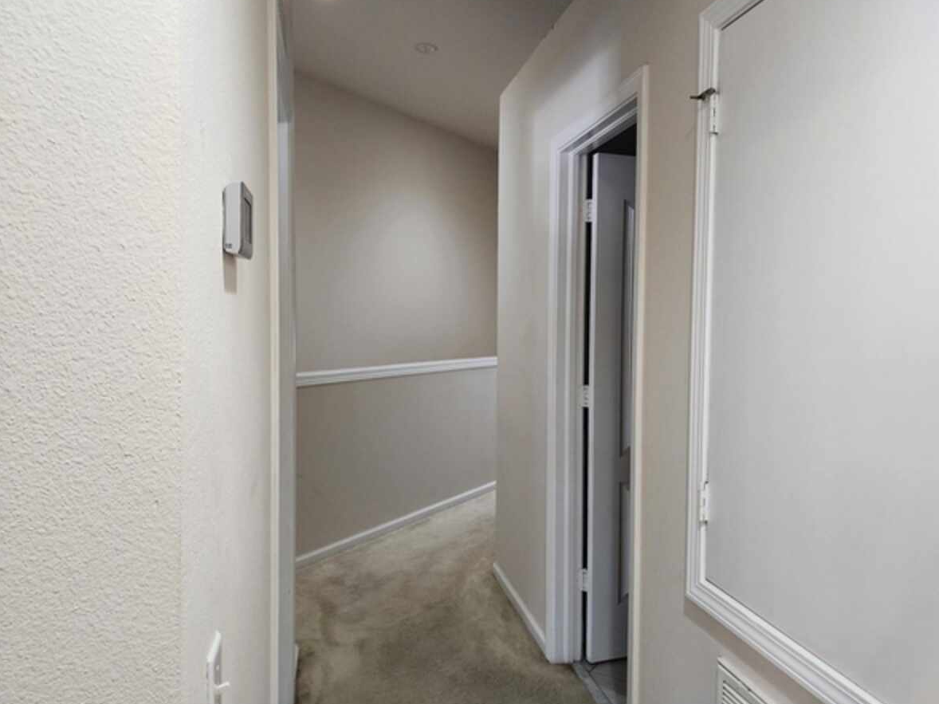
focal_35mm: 25
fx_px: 678
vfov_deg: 54.9
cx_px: 506
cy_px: 346
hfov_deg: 69.3
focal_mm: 6.4
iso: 640
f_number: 1.8
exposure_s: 1/120
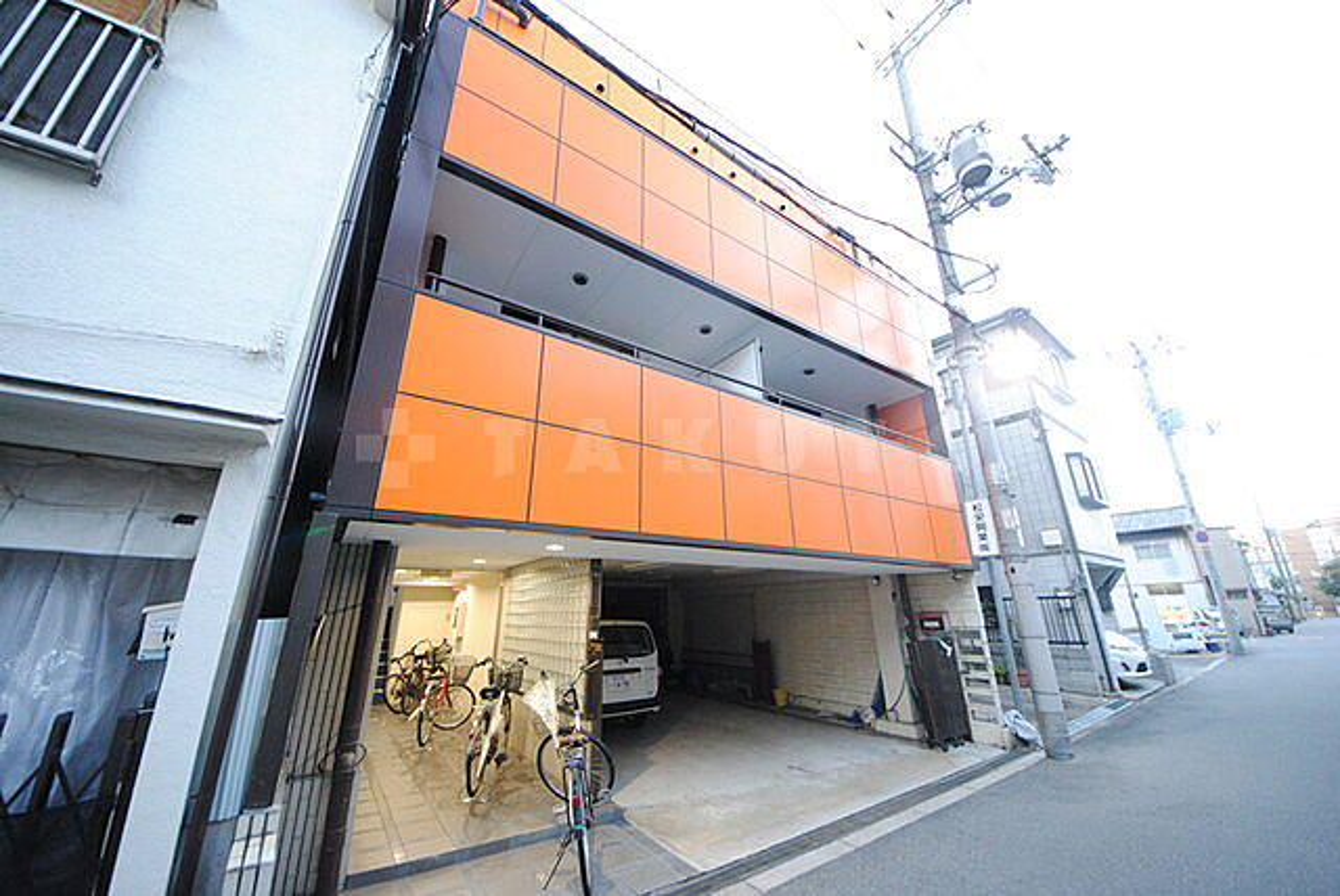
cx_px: 670
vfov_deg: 90.1
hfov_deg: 112.6
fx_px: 447
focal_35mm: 12
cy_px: 448
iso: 800
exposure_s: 1/8
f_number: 4.5
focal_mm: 8
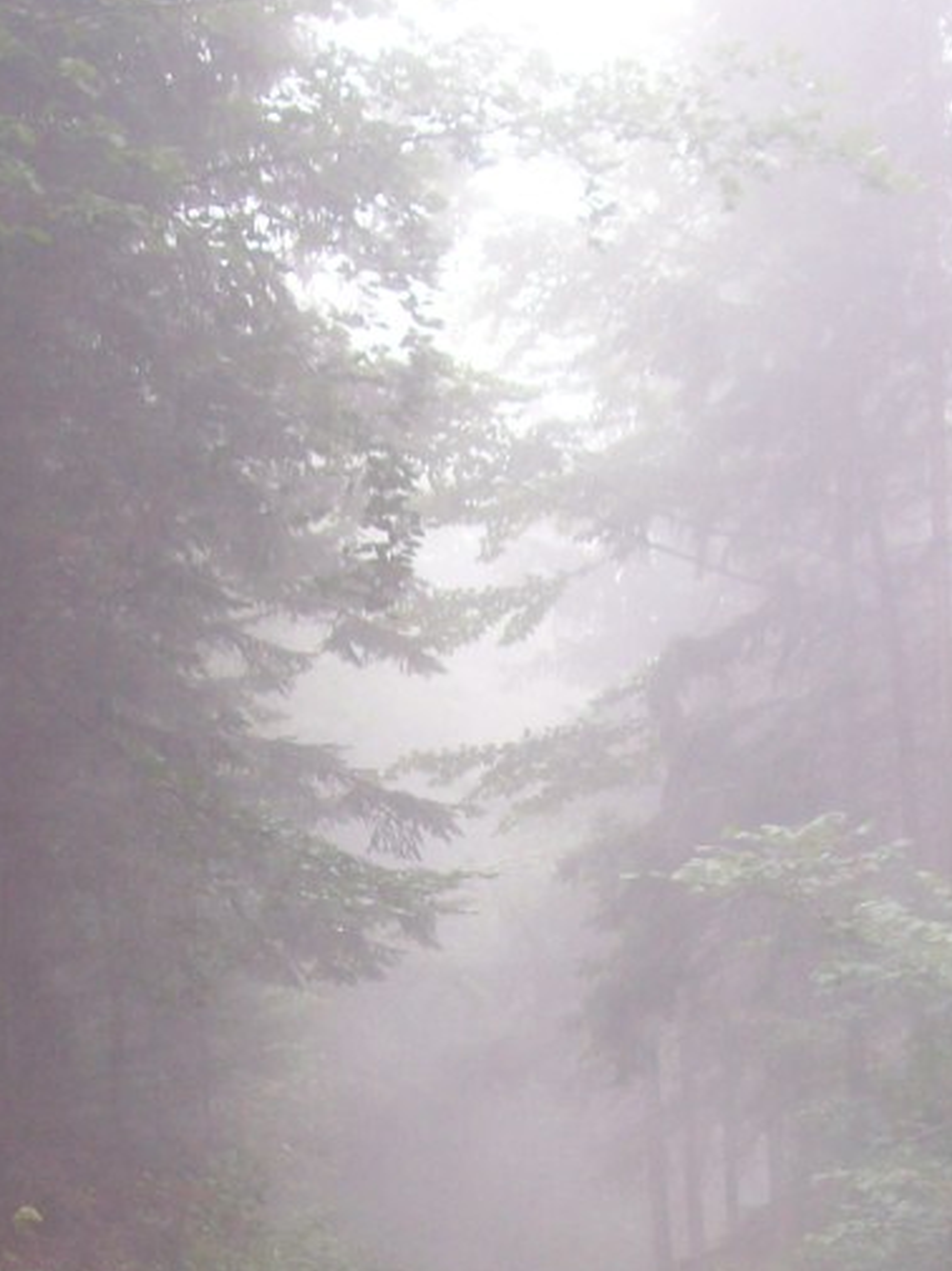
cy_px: 1180
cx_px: 538
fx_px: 2680
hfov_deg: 20.1
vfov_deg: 25.7
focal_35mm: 73
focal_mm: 6
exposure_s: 1/64
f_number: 2.7
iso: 80
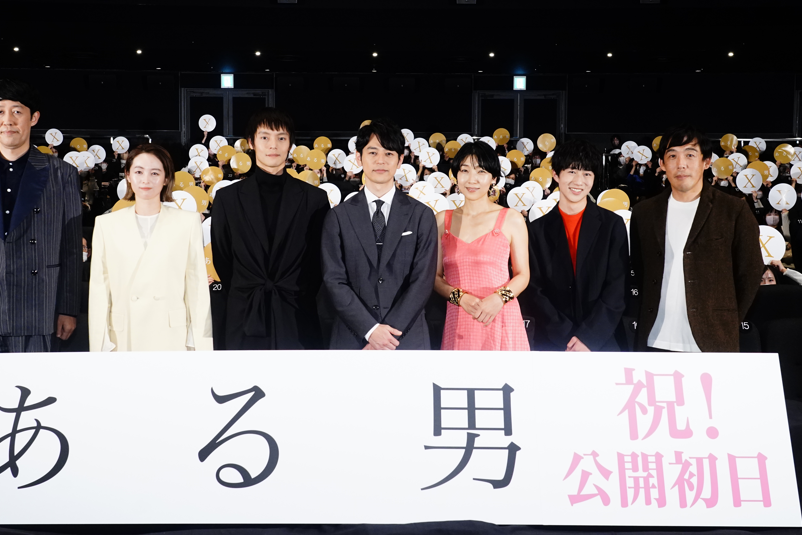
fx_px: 980
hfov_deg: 44.5
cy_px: 216
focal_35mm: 44
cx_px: 377
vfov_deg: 30.4
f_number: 6.3
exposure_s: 1/125
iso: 3200
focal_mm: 33
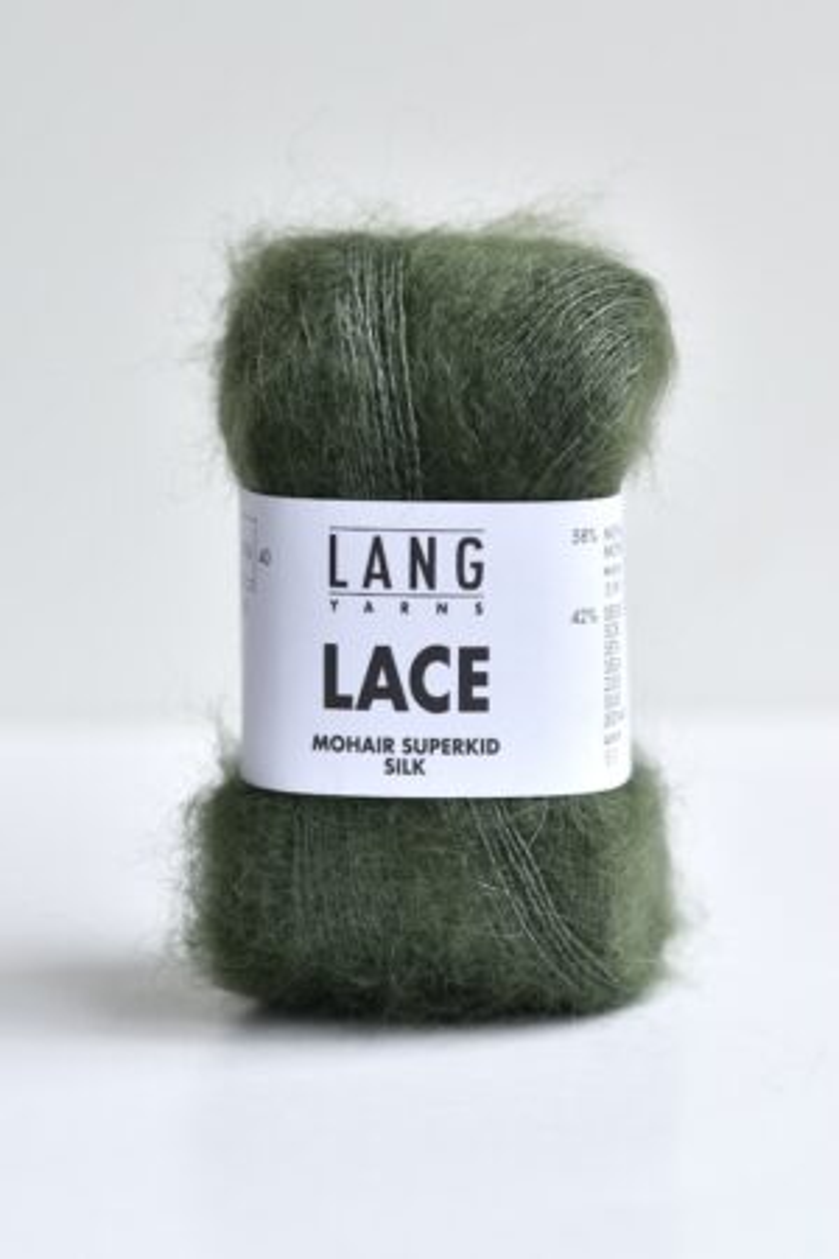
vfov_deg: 27.0
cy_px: 630
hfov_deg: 18.2
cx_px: 420
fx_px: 2622
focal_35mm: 75
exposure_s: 1/20
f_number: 2.8
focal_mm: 50
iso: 160
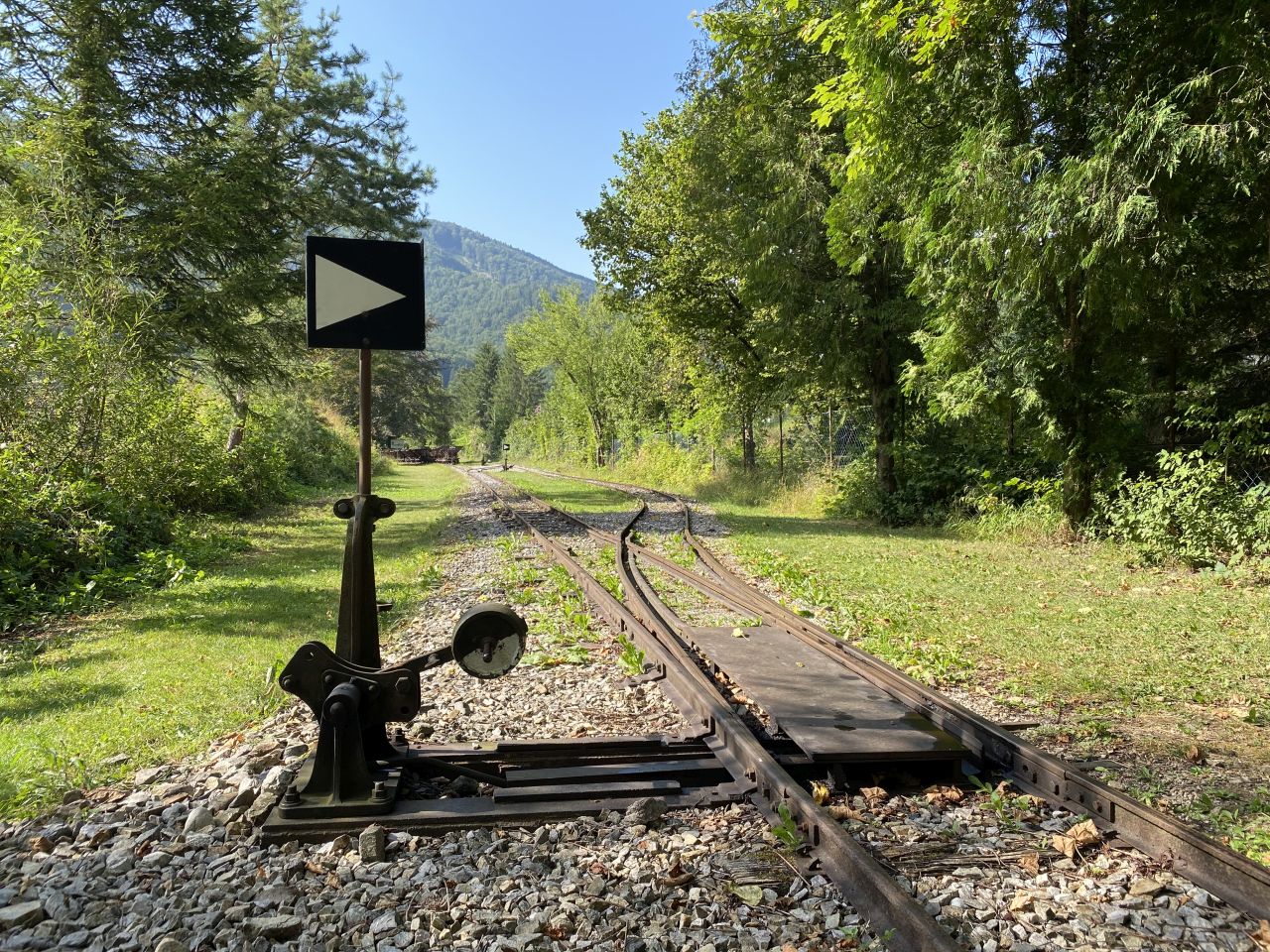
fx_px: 954
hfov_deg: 67.3
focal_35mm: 26
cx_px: 635
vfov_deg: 53.1
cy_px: 476
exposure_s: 1/810
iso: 32
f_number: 1.8
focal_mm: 4.25
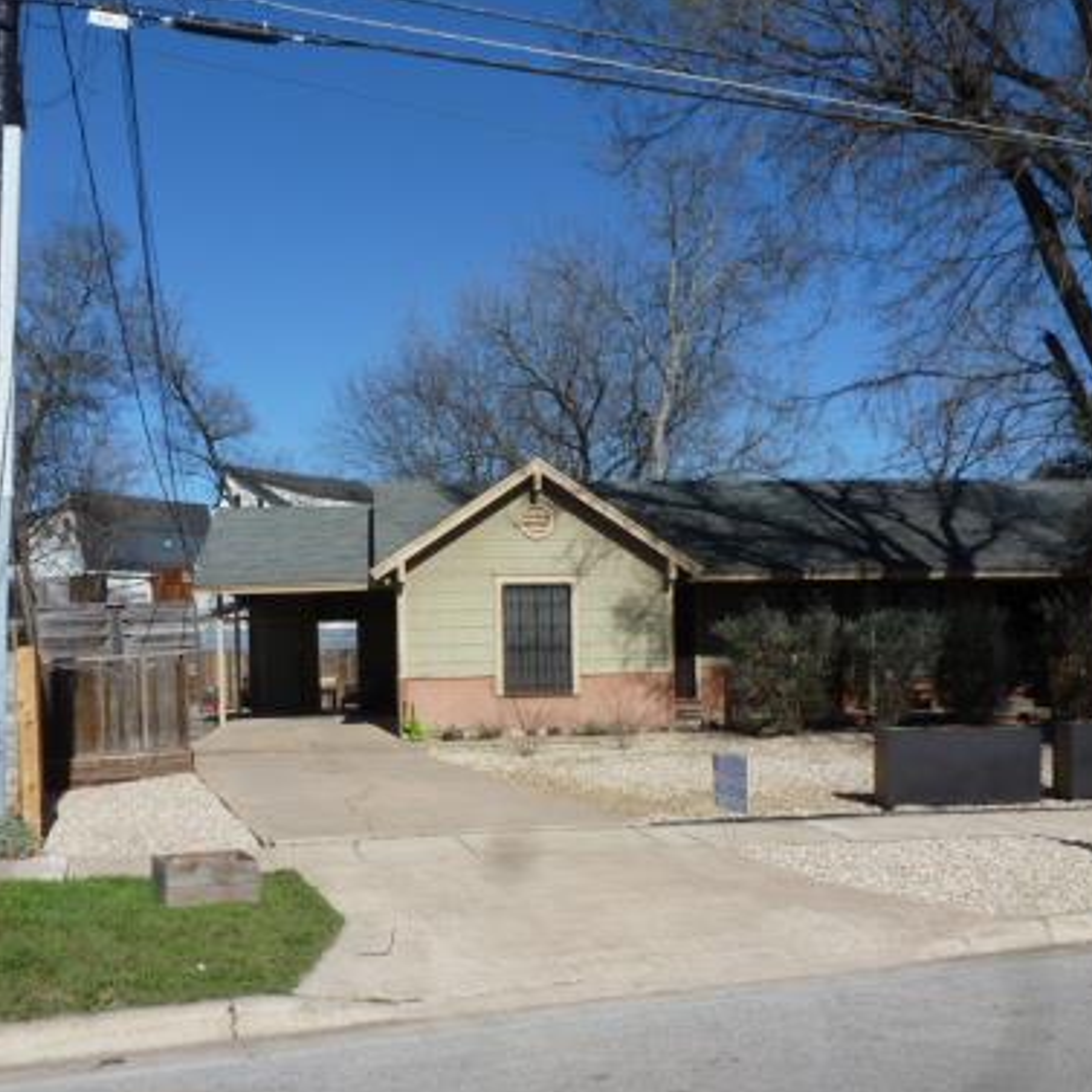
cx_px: 530
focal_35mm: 36
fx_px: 1285
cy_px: 678
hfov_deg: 46.0
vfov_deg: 45.7
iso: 100
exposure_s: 1/400
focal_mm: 4.3
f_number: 5.6
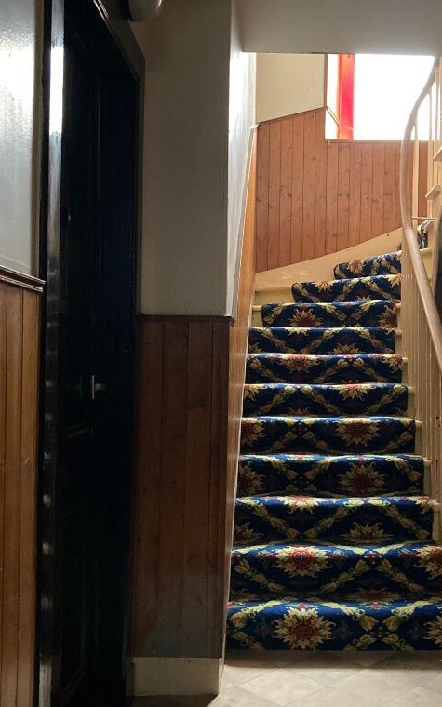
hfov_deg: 31.8
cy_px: 356
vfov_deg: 49.3
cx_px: 288
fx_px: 771
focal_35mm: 40
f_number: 1.8
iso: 640
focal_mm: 3.99
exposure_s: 1/24
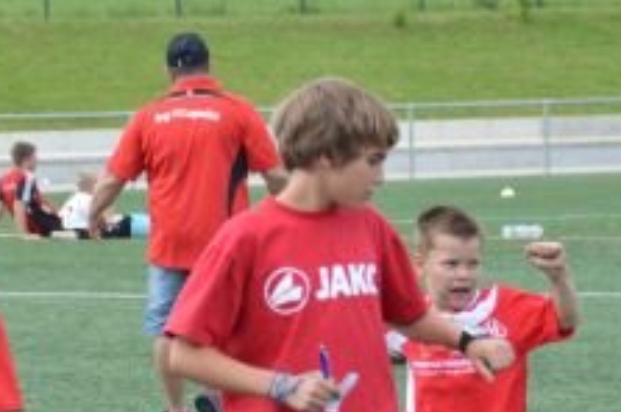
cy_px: 310
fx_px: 5225
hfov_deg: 6.8
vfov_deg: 4.5
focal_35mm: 303
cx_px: 42
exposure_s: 1/640
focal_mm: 75
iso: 400
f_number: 5
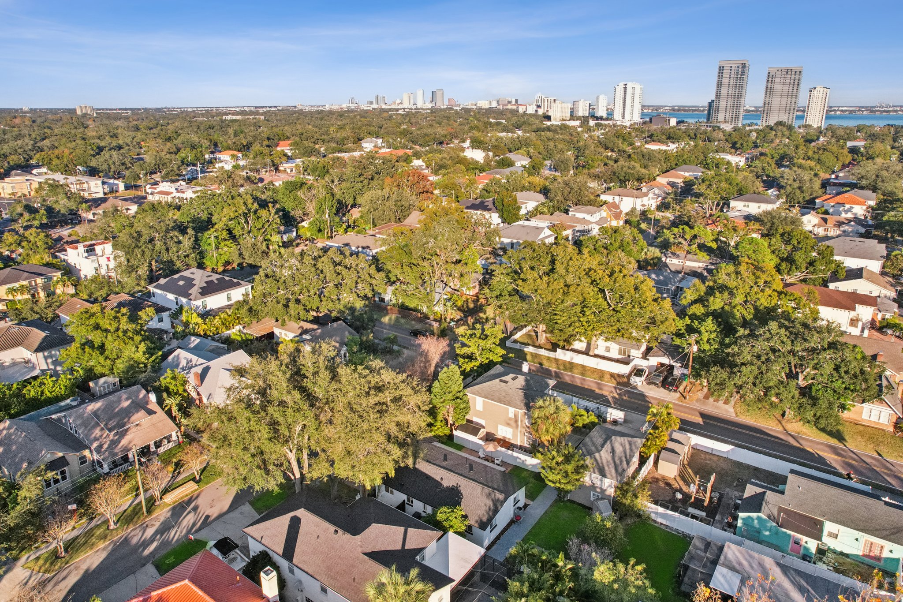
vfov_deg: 57.2
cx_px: 452
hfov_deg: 78.6
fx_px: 552
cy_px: 301
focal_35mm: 22
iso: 400
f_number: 2.8
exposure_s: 1/1000
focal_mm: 8.4
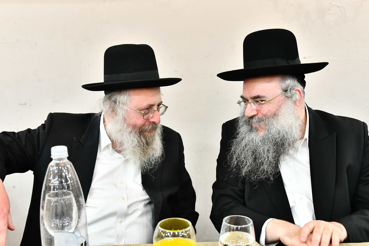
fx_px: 430
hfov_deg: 46.4
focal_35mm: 42
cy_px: 125
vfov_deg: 31.9
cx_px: 188
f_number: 5.6
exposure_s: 1/125
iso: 5000
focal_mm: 38
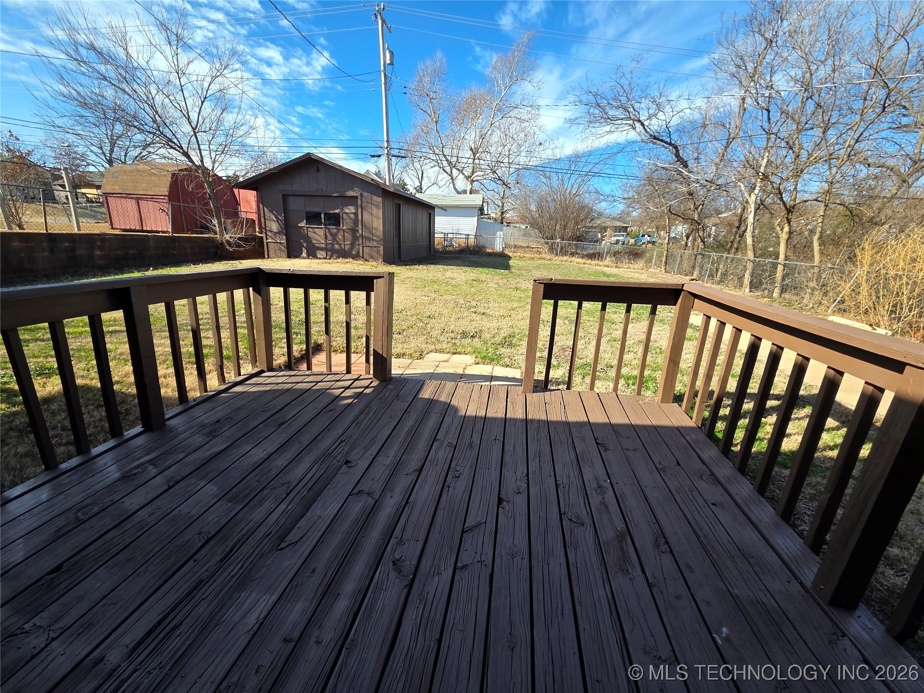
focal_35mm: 13
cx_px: 462
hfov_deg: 106.2
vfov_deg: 89.9
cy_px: 346
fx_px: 347
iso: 50
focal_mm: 2.2
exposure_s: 1/744
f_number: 2.2
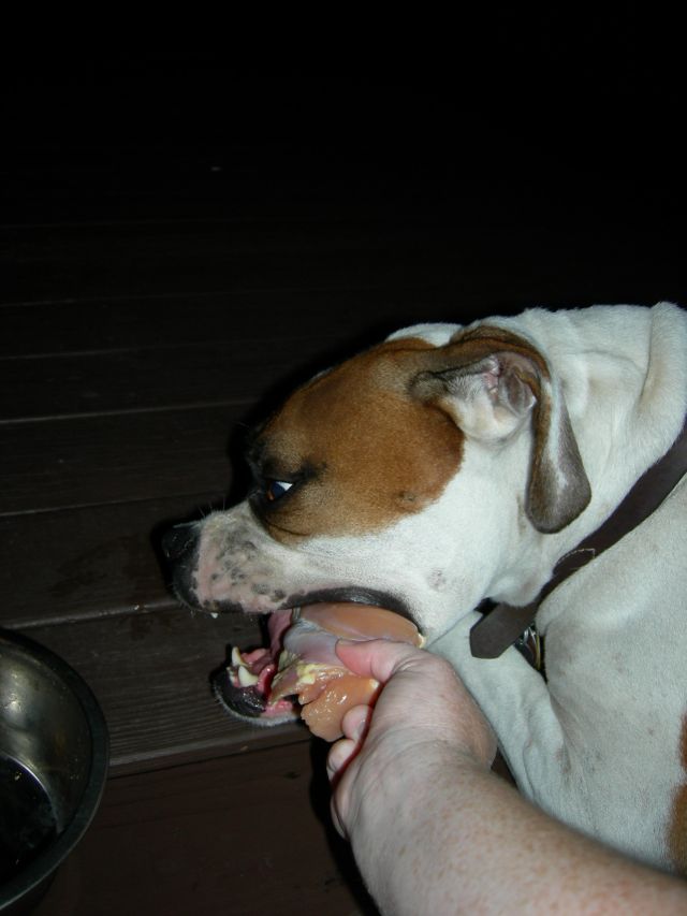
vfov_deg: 51.3
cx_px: 344
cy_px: 458
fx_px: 952
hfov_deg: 39.7
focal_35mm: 36
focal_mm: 7.5
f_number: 2.7
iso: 64
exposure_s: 1/60.1
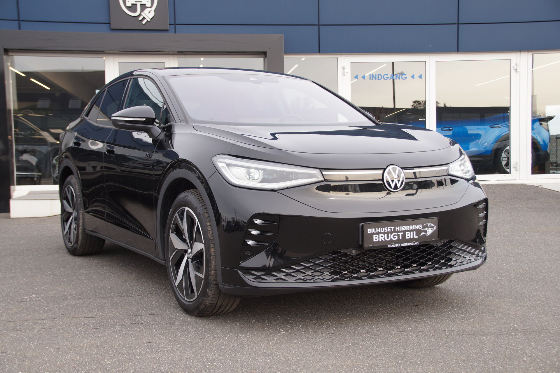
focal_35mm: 52
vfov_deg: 25.7
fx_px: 816
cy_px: 186
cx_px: 280
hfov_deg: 37.9
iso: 100
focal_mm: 35
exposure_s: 1/100
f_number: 5.6
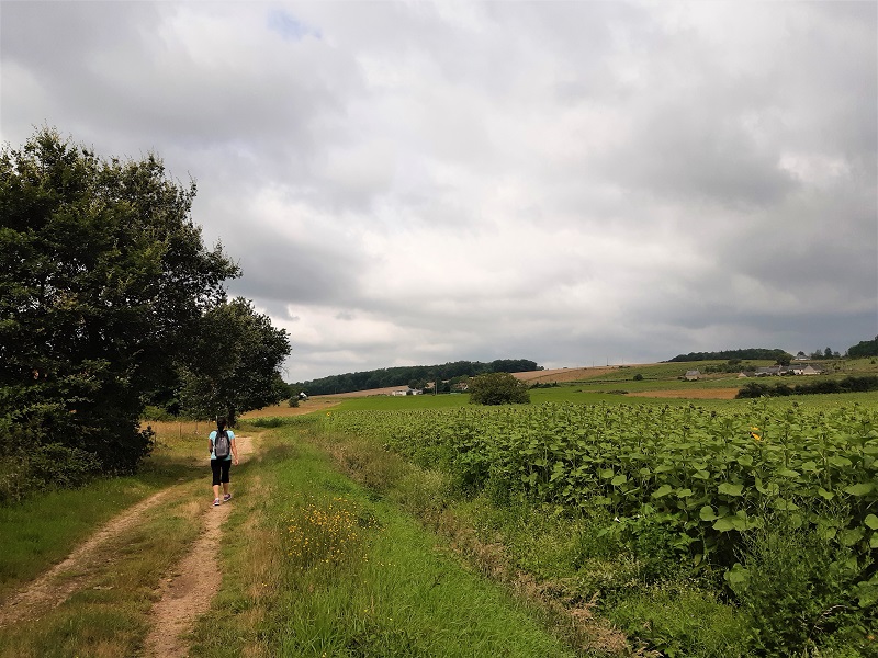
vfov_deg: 53.1
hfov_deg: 67.3
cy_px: 329
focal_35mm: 26
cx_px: 439
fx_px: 659
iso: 40
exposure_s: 1/2732
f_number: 1.7
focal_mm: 3.92
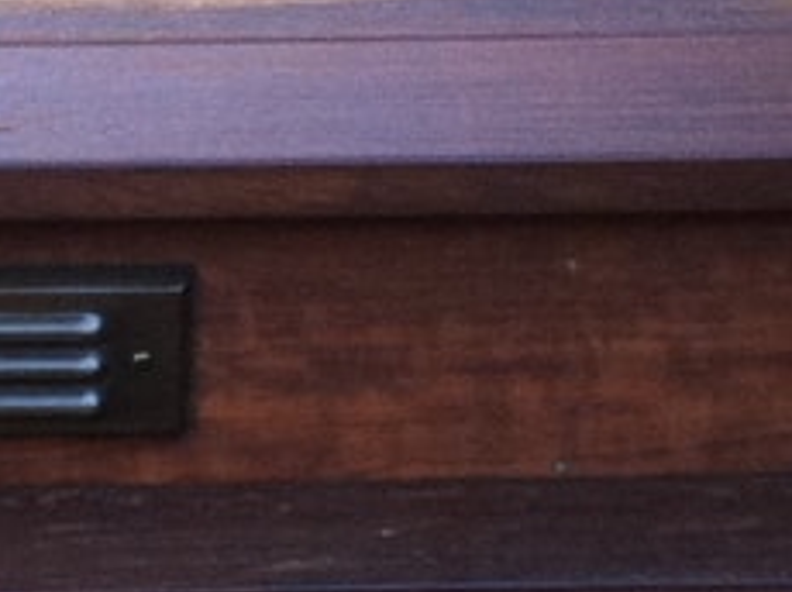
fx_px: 4663
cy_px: 640
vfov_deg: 7.2
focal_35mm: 204
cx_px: 15
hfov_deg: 9.6
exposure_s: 1/120
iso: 125
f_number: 2.8
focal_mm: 3.85
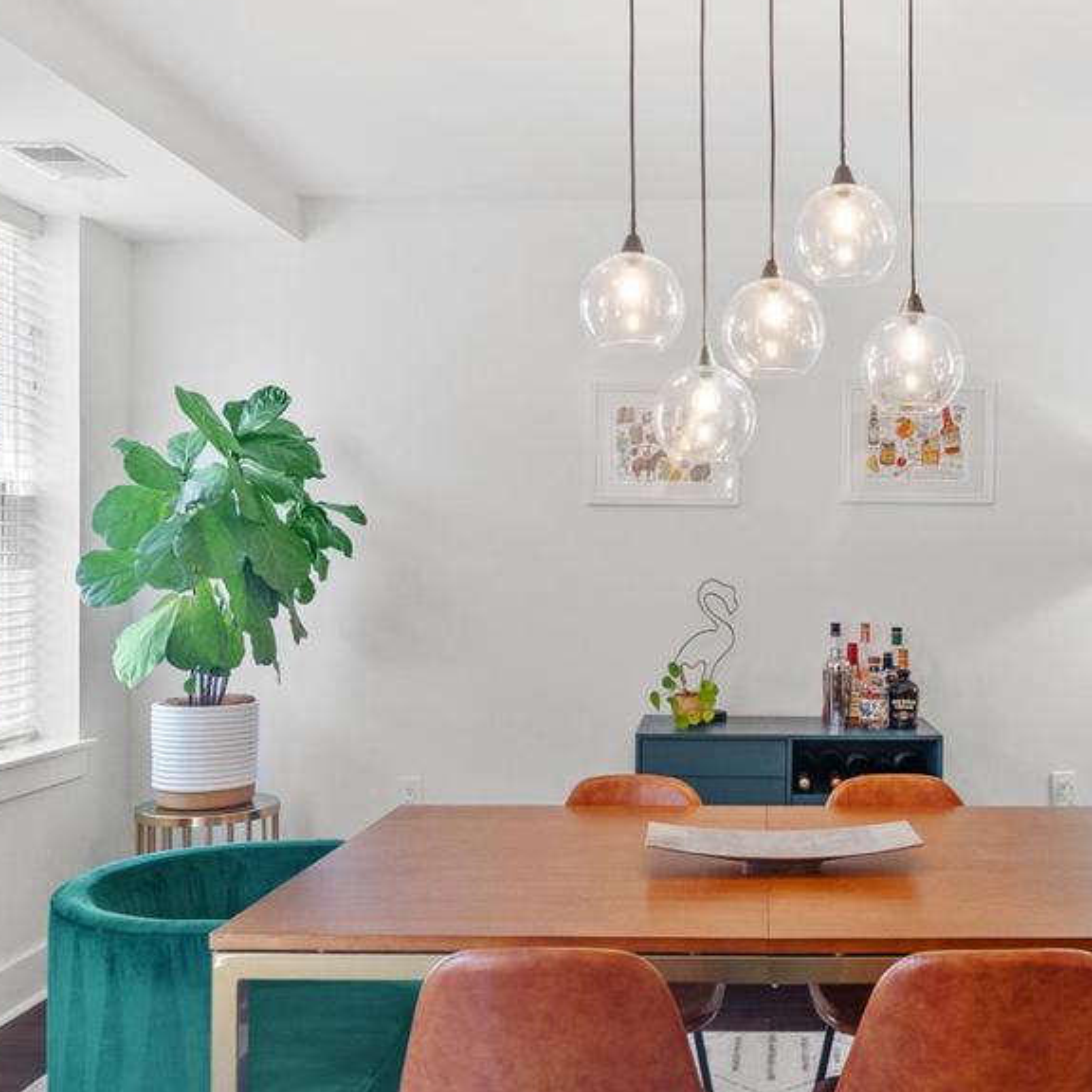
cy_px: 577
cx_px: 760
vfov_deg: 48.4
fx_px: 1213
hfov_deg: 47.4
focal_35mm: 34
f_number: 6.3
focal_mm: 16
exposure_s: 1/15
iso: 2500
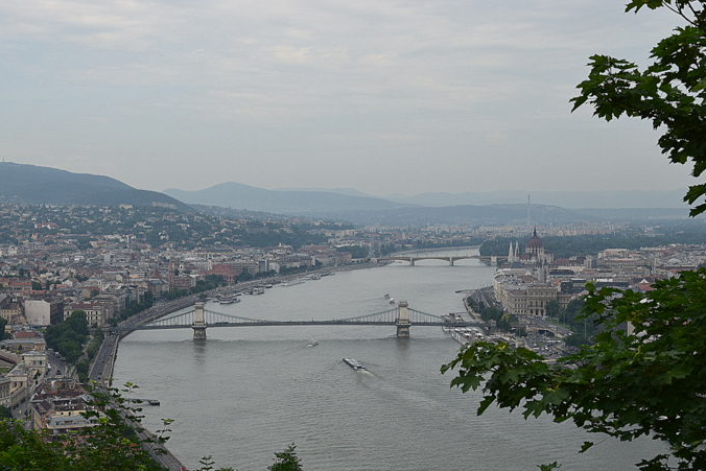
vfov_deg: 19.2
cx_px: 349
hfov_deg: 28.4
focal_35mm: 71
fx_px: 1393
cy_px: 260
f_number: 11
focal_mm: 40
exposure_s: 1/500
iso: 400
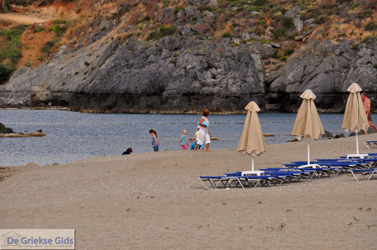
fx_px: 3138
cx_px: 188
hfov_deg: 6.9
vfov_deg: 4.6
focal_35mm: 300
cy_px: 125
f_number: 10
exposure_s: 1/320
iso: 200
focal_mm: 200
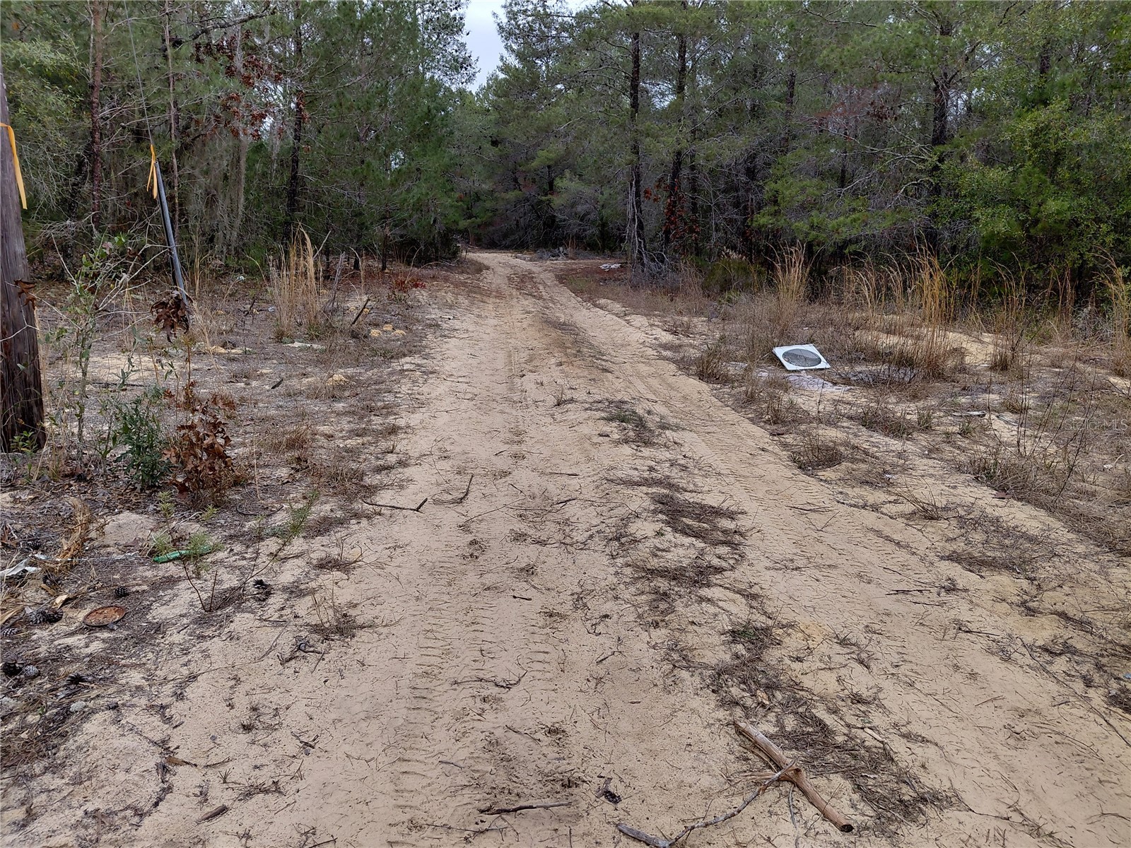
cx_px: 566
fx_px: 817
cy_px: 424
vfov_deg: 54.9
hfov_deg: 69.4
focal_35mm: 25
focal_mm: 4.69
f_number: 1.8
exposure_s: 1/1057
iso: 50
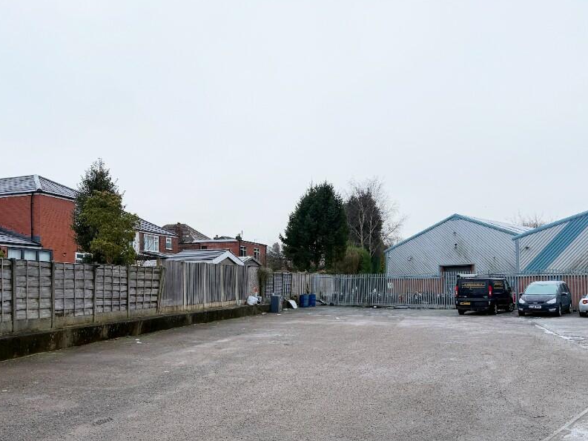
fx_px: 527
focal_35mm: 31
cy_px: 281
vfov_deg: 45.0
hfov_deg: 58.2
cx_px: 257
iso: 80
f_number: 1.78
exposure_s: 1/920
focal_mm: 6.76
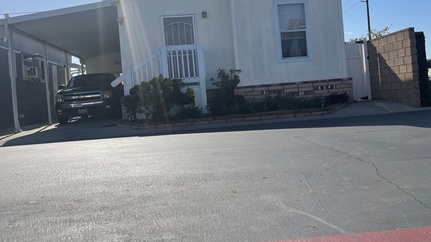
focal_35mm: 31
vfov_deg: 37.6
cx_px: 208
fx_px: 354
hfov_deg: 62.6
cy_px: 94
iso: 32
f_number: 1.6
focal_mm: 5.1
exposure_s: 1/6579
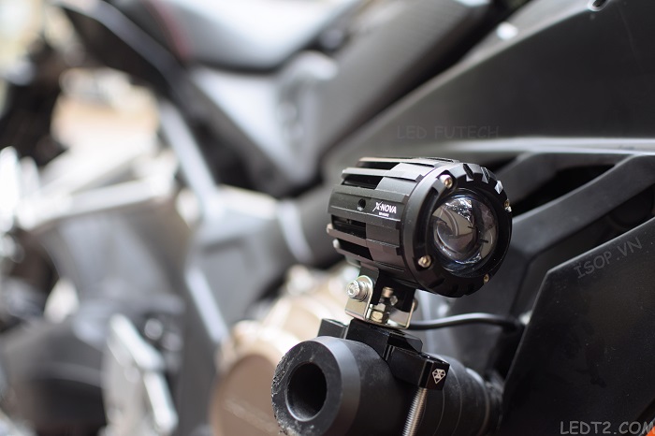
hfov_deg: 37.9
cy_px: 218
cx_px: 328
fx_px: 955
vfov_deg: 25.7
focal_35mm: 52
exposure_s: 1/30
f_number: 1.8
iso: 200
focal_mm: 35
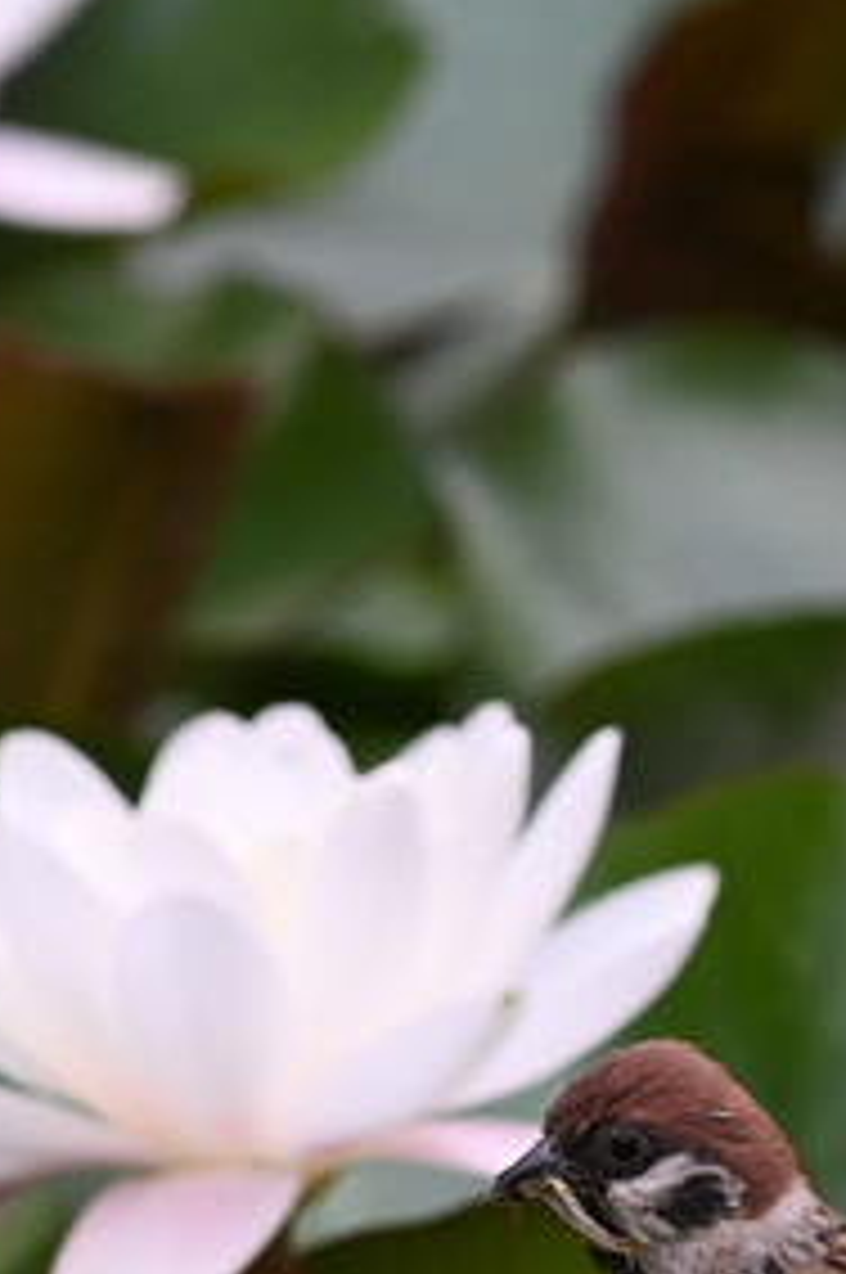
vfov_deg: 3.2
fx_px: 22508
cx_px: 484
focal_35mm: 637
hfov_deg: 2.2
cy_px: 1396
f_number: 5.6
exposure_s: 1/200
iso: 720
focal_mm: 200
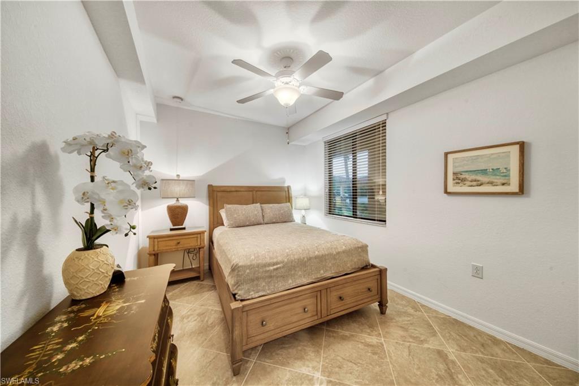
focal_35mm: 12
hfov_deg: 112.6
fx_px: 193
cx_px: 290
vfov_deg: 90.0
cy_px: 193
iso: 125
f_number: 11
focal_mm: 12
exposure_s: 1/15
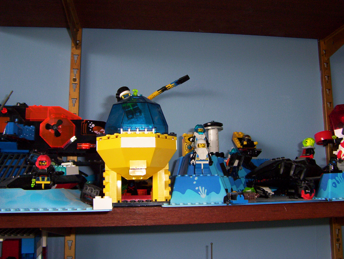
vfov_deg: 39.8
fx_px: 359
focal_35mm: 36
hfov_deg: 51.2
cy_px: 130
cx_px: 172
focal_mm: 5.54
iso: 140
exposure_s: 1/30
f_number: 2.76
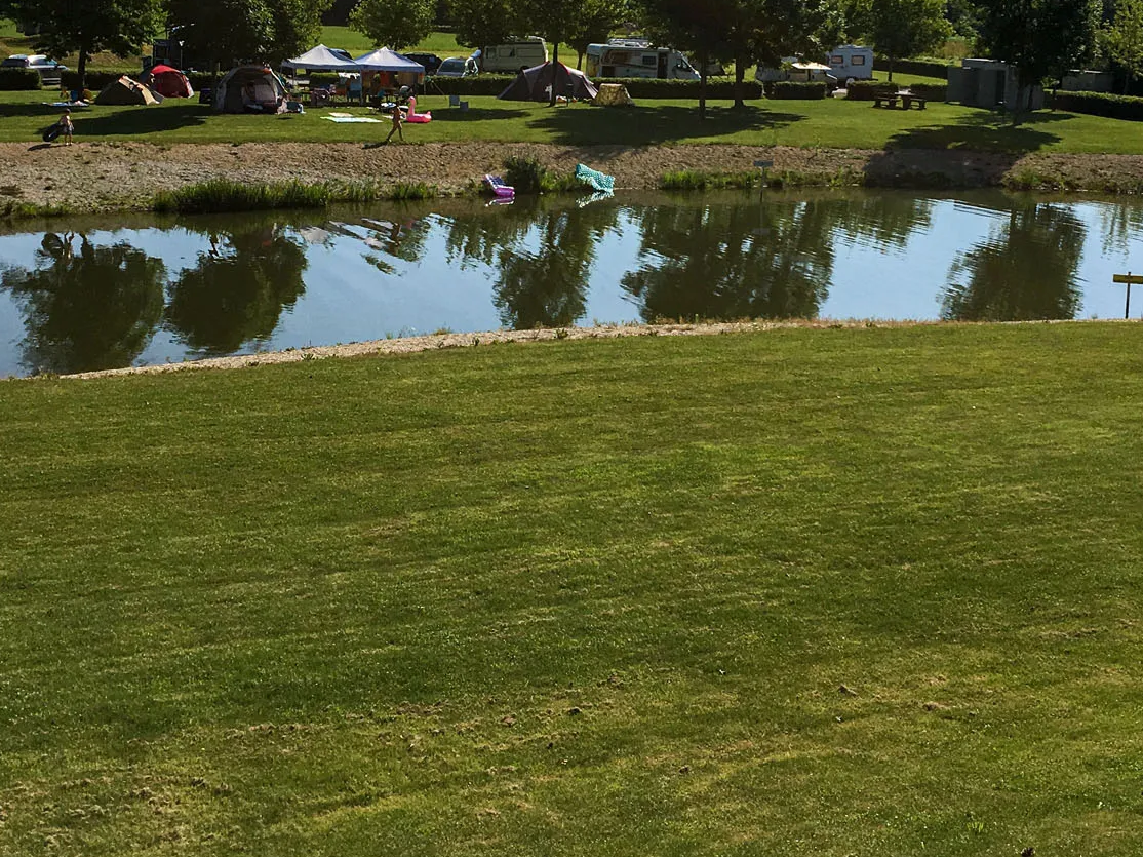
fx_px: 1651
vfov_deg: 28.6
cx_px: 583
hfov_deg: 38.2
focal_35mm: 50
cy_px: 206
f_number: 2.2
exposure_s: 1/3200
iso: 25
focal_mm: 4.15
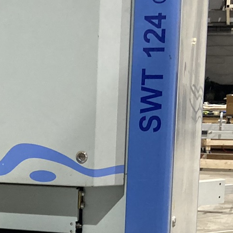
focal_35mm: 104
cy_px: 205
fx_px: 792
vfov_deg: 16.5
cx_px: -37
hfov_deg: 16.2
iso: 160
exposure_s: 1/60
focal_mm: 3.99
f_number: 1.8
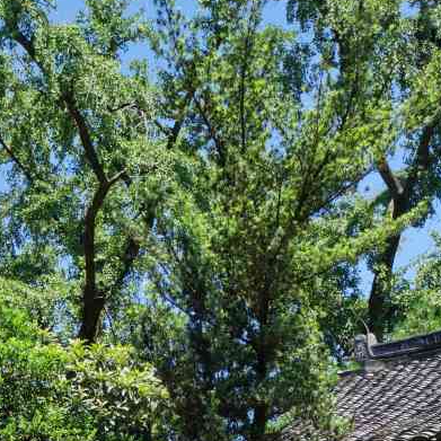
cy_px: 509
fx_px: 822
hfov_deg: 29.6
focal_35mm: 57
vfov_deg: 27.0
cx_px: 118
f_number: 1.8
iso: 50
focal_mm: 5.58
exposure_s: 1/1667
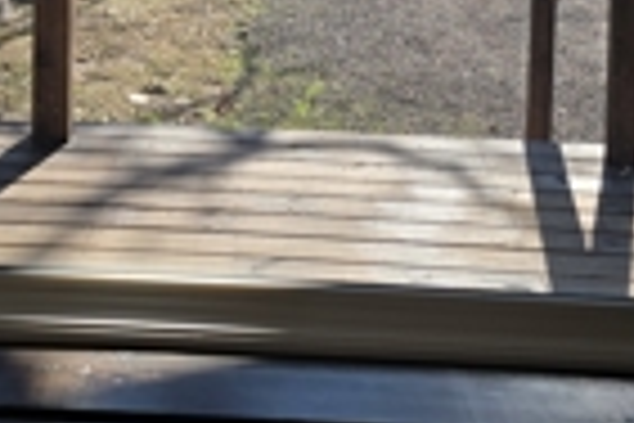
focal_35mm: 68
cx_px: 171
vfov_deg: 18.1
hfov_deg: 29.3
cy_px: -184
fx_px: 1197
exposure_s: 1/435
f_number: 1.7
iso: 12
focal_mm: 6.3
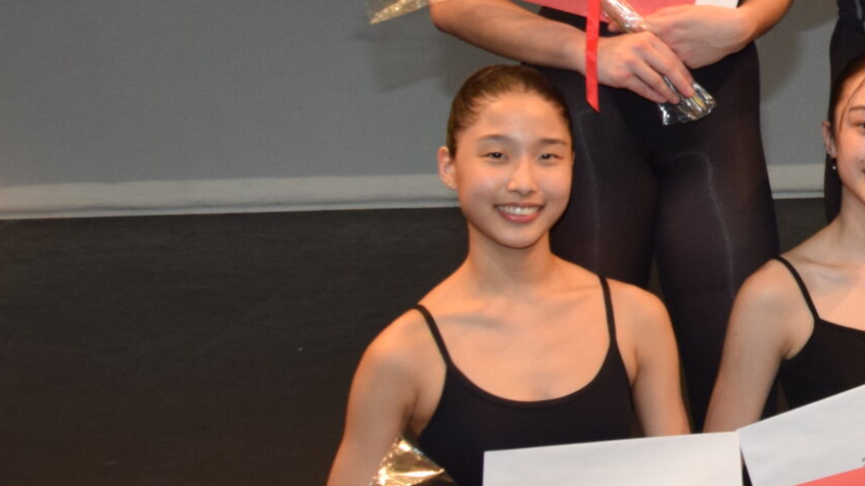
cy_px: 11
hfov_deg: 19.7
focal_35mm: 95
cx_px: 1263
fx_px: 2178
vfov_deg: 12.6
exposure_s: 1/200
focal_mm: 20
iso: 800
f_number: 5
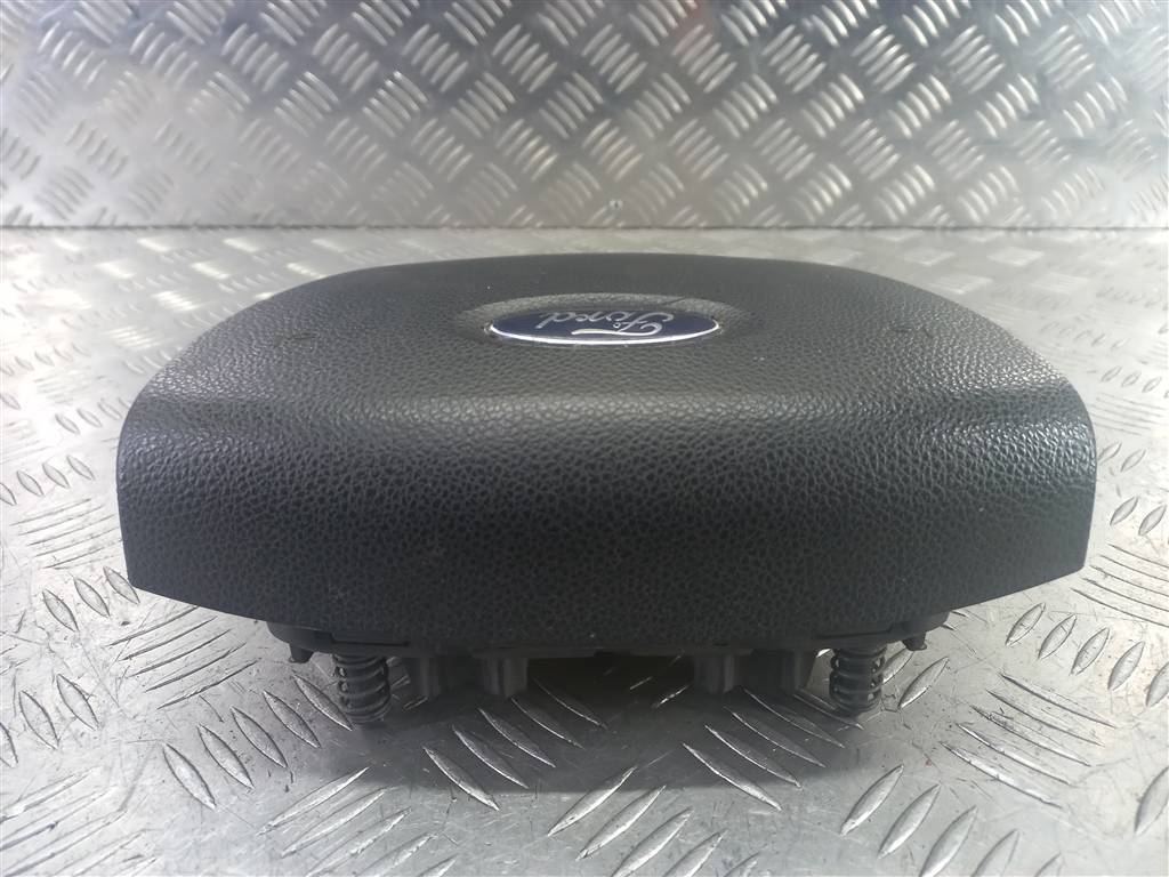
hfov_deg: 69.4
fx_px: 844
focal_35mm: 25
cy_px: 438
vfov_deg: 54.9
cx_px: 584
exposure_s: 1/50
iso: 125
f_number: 1.8
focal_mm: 4.6
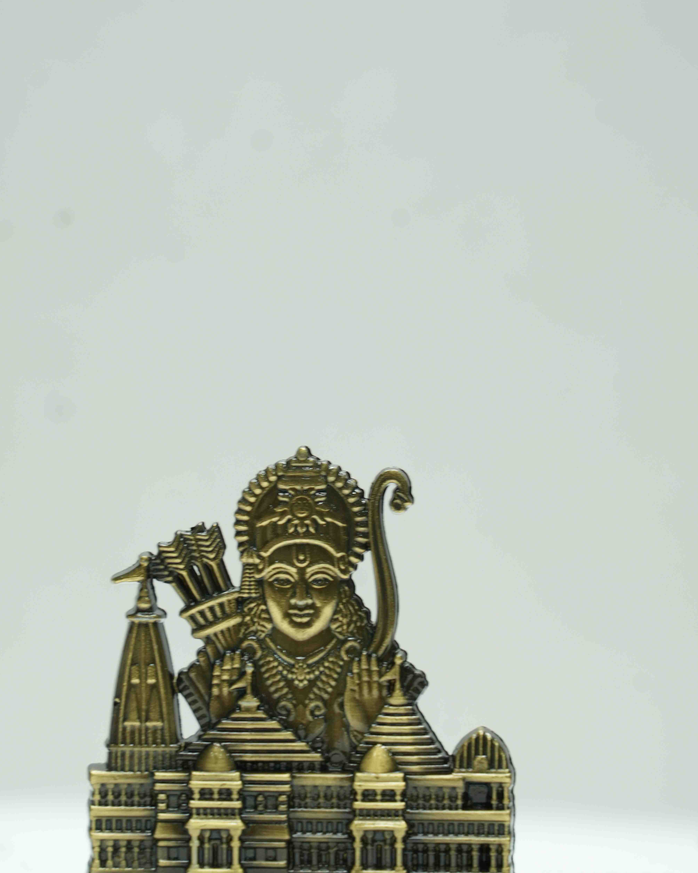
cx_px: 326
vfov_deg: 14.0
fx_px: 3564
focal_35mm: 138
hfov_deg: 11.2
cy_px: 432
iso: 320
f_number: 5.6
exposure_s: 1/60
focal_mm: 105
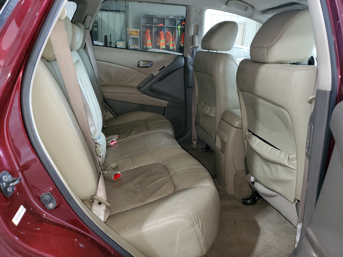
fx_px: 258
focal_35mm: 26
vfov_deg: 53.1
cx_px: 172
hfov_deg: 67.3
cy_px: 128
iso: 107
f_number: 1.5
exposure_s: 1/24
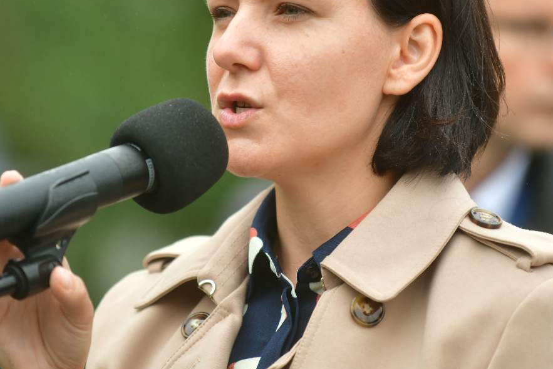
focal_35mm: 367
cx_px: 257
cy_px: 114
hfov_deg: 5.6
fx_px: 5638
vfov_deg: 3.7
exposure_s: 1/400
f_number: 2.8
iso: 200
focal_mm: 200
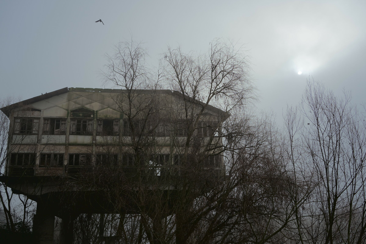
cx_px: 183
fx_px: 356
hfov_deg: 54.4
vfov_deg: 37.9
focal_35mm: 35
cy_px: 122
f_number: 9
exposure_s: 1/320
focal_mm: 35
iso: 100
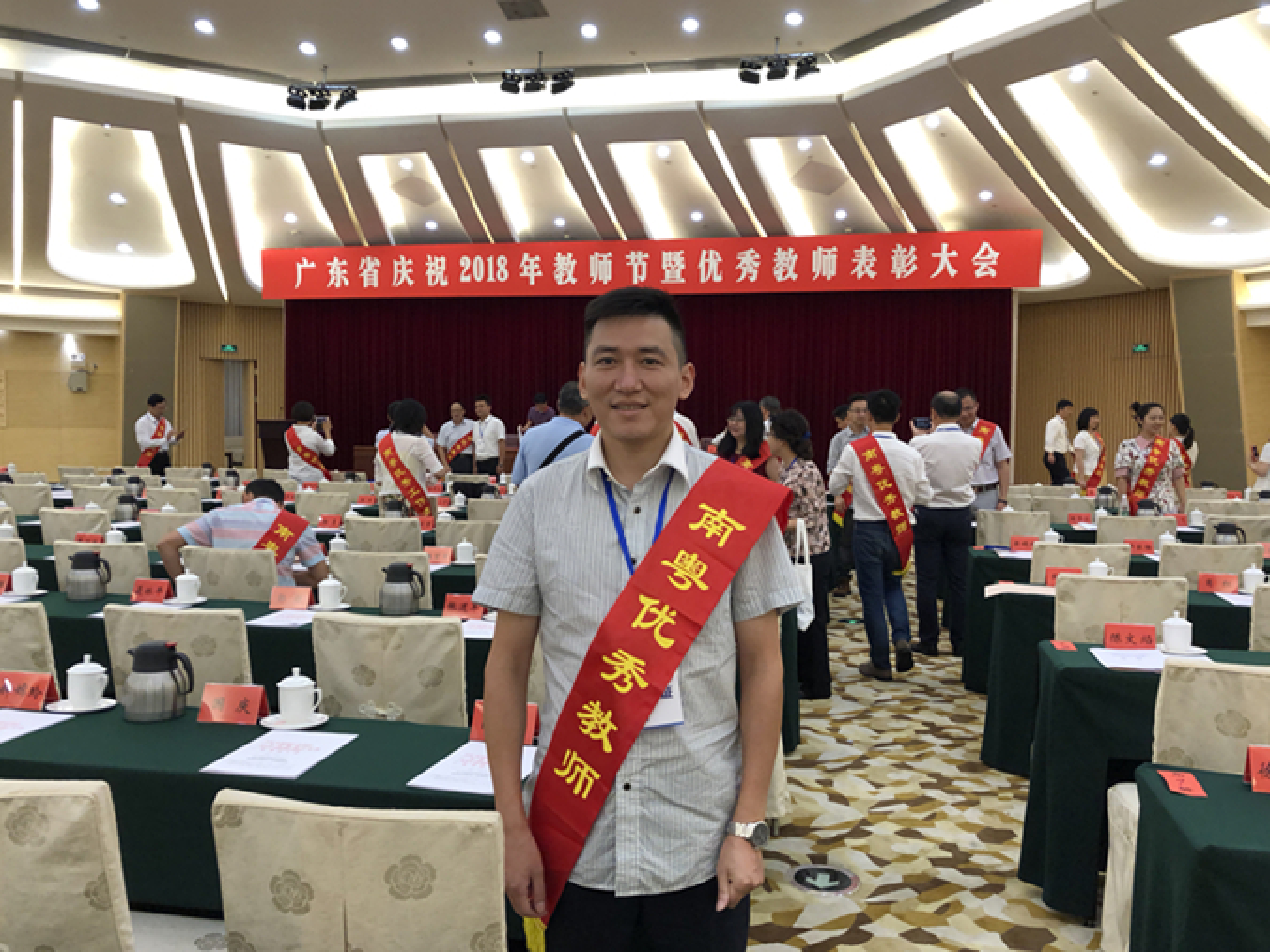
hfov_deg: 61.7
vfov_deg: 48.2
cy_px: 480
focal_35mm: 29
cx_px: 639
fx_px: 1064
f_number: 1.8
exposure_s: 1/100
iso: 160
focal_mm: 3.99
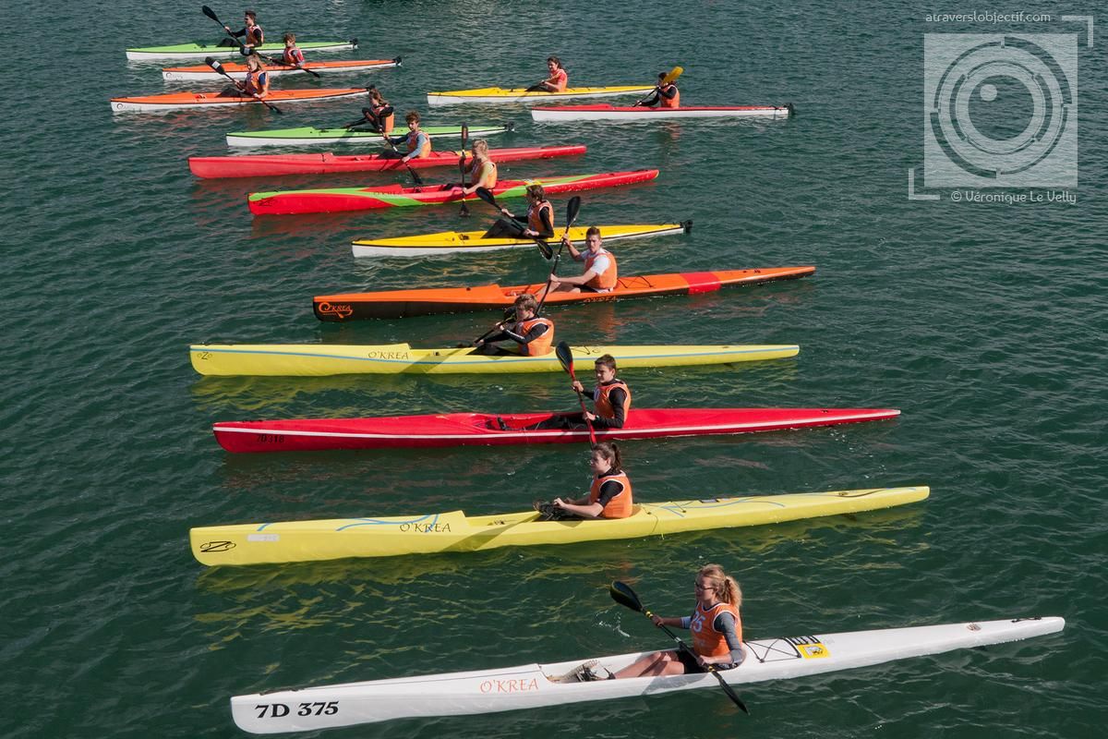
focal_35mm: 66
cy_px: 370
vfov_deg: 20.6
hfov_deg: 30.5
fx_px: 2031
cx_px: 554
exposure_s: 1/160
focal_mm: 44
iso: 400
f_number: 13
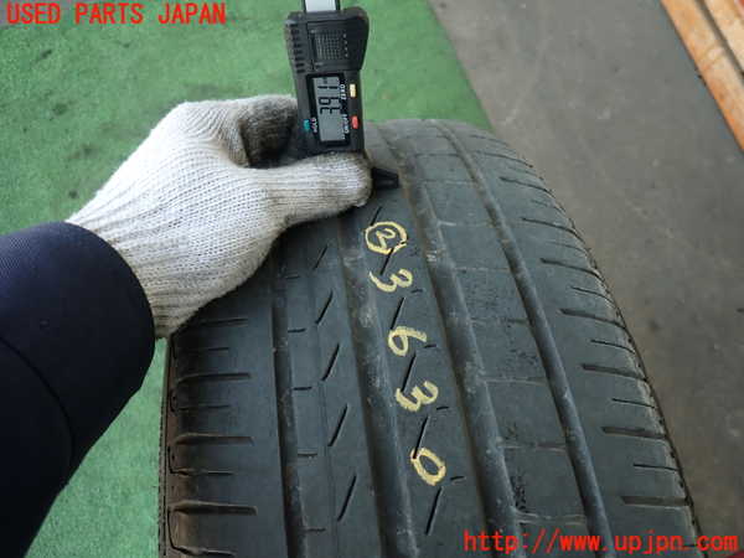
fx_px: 537
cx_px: 372
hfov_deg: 69.4
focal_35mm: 25
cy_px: 279
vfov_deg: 54.9
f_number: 2
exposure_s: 1/60
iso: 100
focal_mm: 4.5
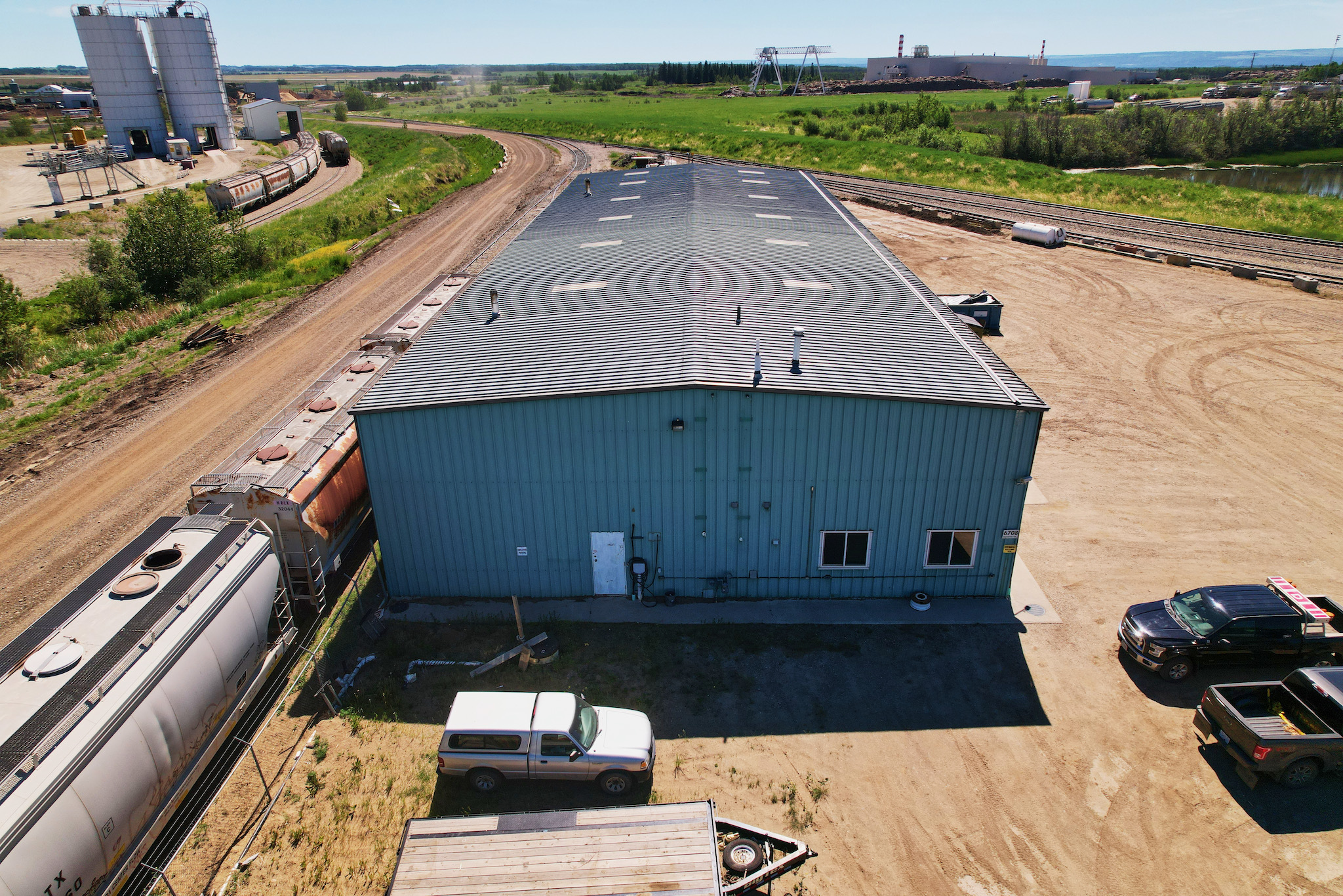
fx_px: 821
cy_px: 448
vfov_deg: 57.2
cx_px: 672
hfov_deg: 78.6
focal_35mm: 22
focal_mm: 8.38
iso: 130
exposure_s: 1/80
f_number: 2.8
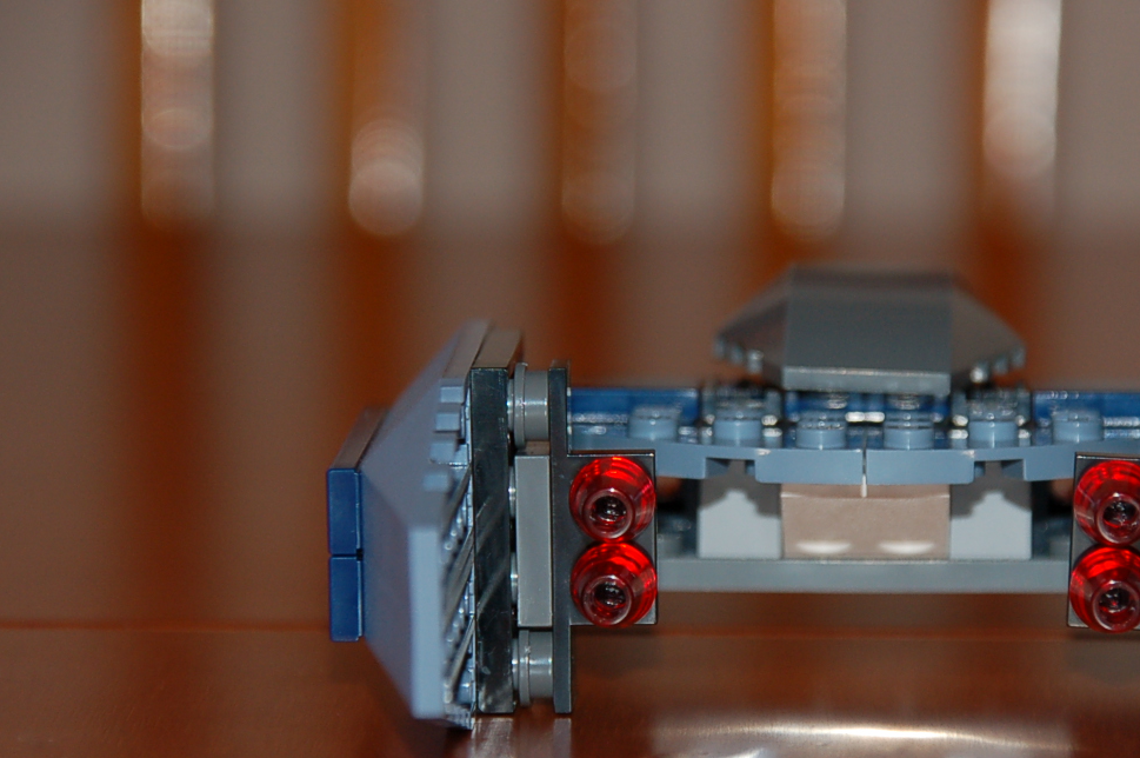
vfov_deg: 5.1
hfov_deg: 7.6
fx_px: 8541
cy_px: 457
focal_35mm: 270
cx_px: 826
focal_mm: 116
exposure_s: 1/60
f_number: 6
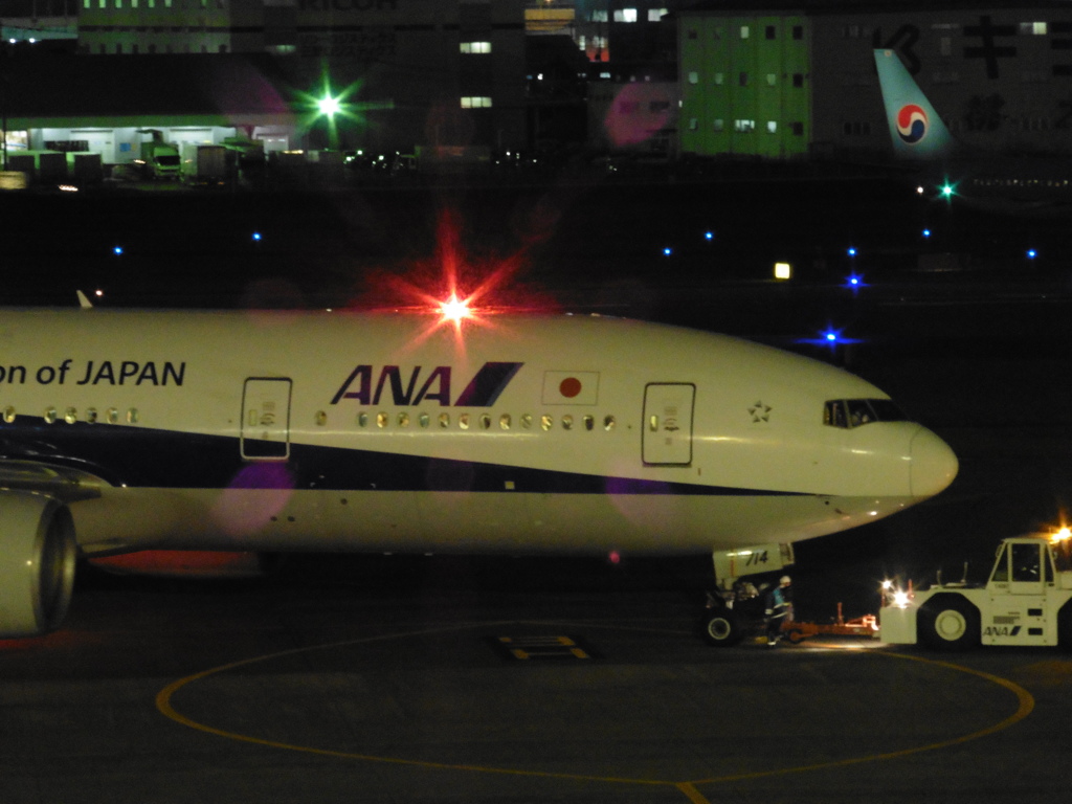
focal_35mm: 265
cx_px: 536
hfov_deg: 7.5
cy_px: 402
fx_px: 8207
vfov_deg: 5.6
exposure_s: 1/4
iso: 1000
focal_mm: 47.3
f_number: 5.8
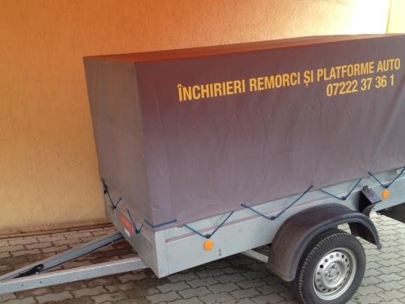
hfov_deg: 46.8
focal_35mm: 40
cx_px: 197
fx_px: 468
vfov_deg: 35.9
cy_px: 172
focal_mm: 4.28
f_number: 2.4
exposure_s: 1/131
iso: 50
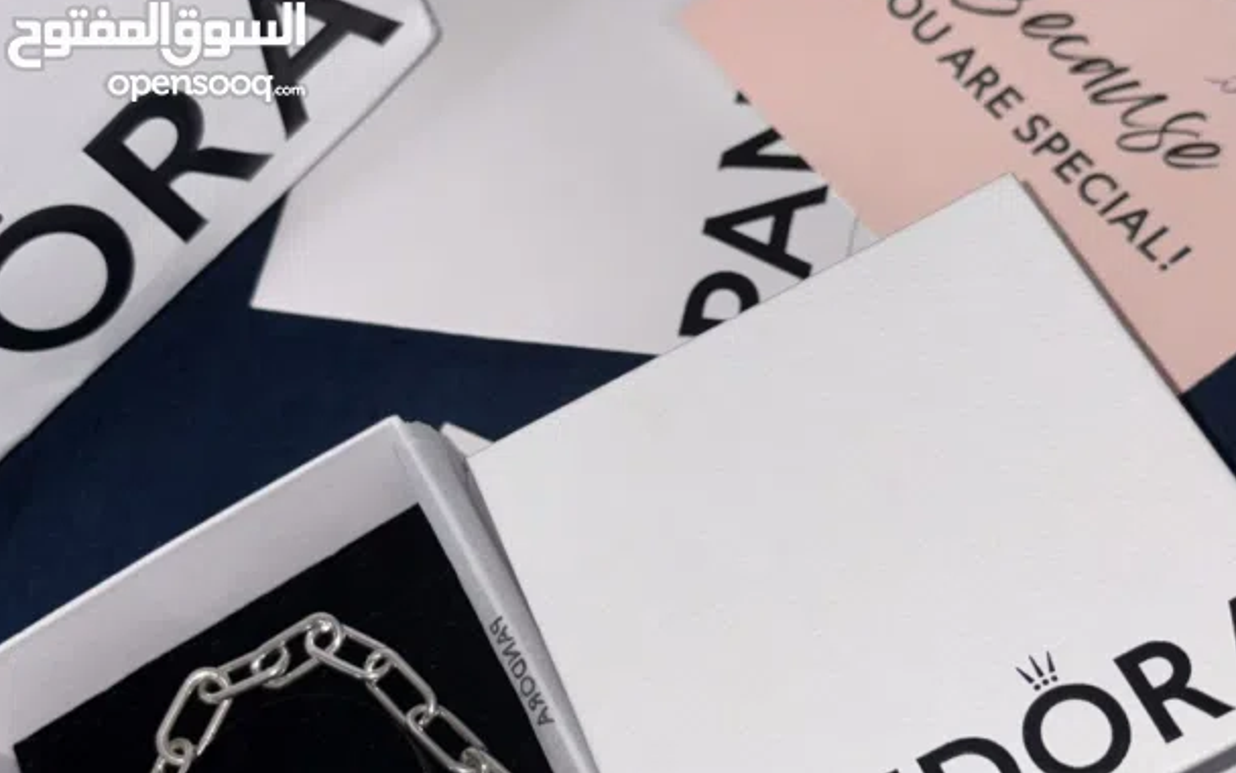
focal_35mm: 29
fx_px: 977
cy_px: 441
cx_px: 610
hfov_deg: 64.6
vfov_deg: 43.0
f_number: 1.6
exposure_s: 1/50
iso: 40
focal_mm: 5.96
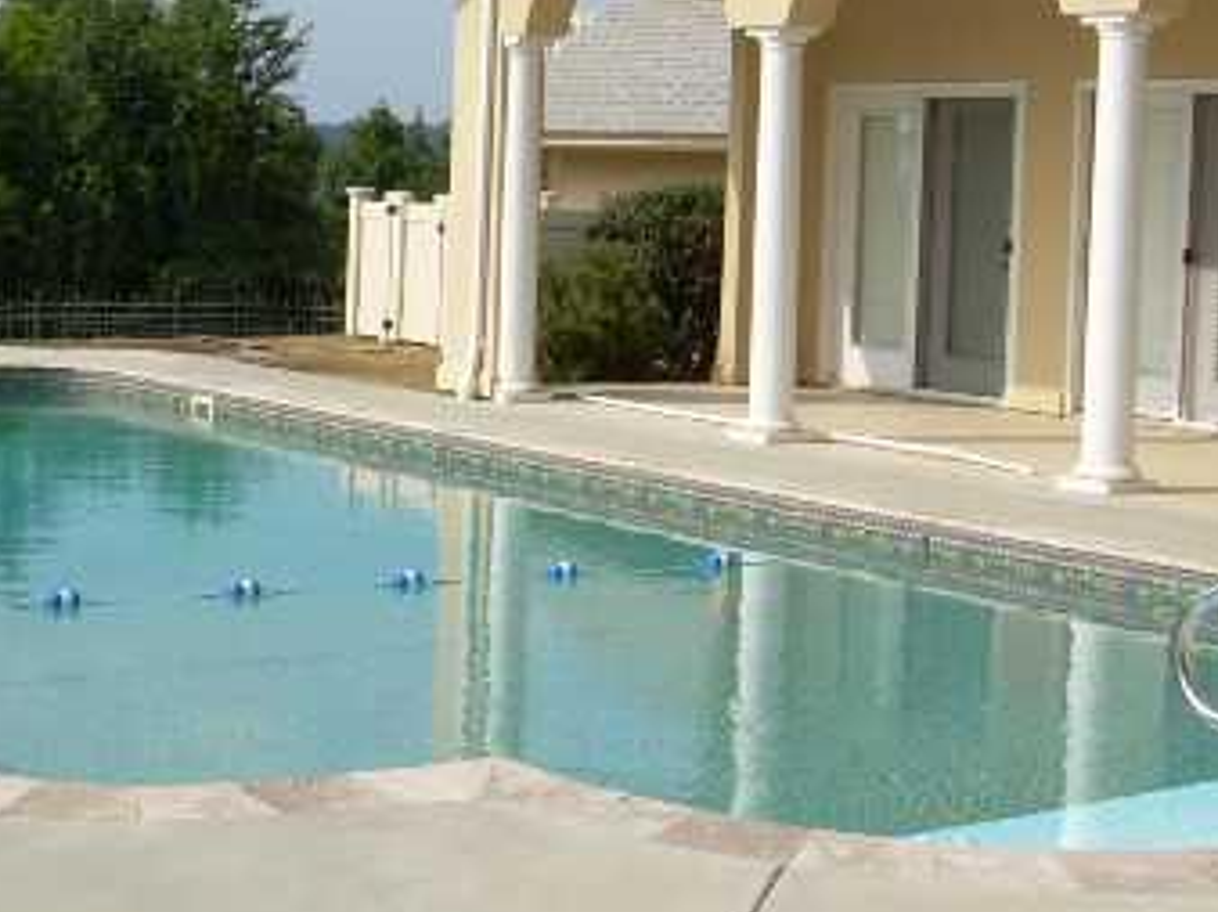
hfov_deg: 26.9
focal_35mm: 72
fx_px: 2532
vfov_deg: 20.3
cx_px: 432
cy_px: 278
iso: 50
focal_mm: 6.3
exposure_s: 1/420
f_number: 4.6
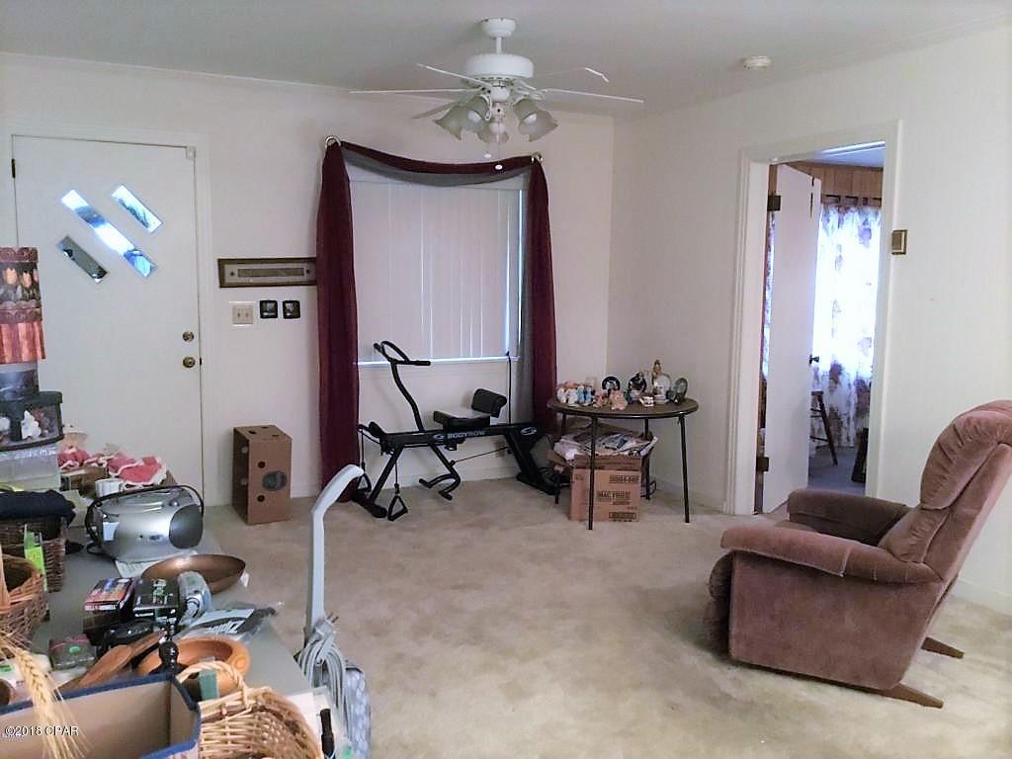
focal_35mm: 31
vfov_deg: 45.4
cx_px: 506
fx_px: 906
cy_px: 380
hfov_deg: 58.4
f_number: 2.4
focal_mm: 3.3
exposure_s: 1/15
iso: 640
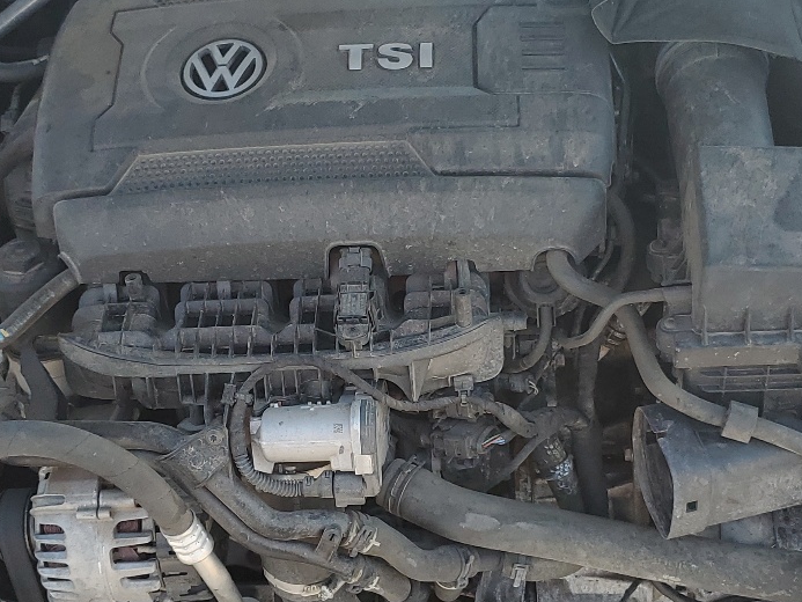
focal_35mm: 60
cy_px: 357
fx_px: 1390
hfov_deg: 32.1
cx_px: 463
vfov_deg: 24.4
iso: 50
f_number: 1.5
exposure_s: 1/909
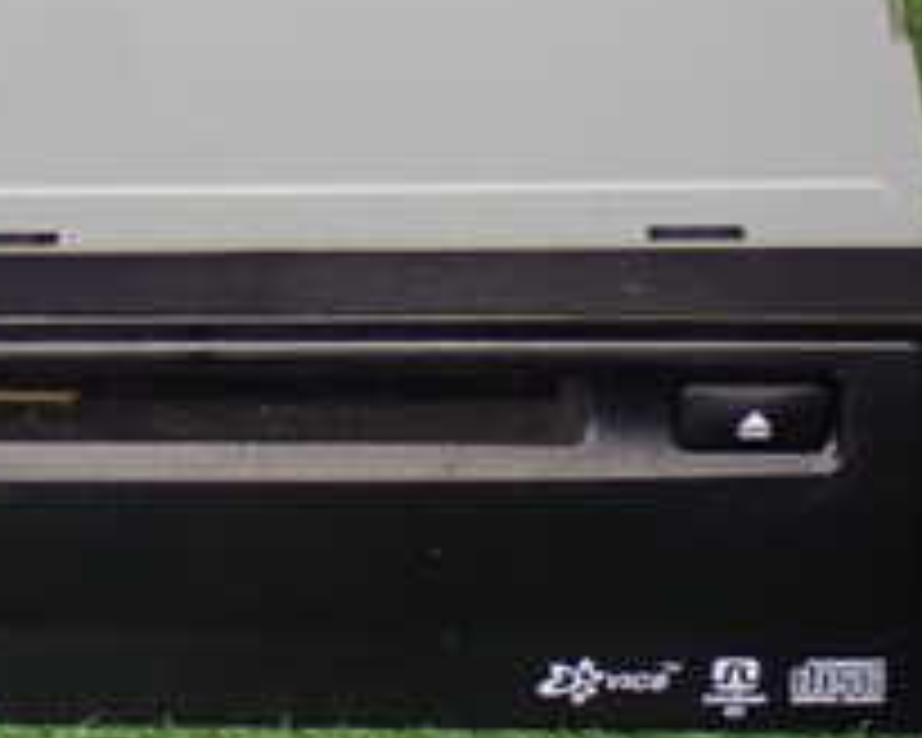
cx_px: 63
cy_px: 86
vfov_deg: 10.7
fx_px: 3902
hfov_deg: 13.3
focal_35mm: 143
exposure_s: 1/40
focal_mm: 9.01
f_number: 3.2
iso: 800
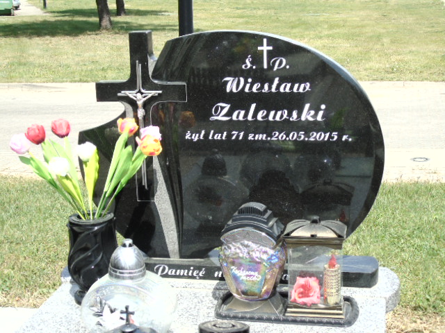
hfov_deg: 31.2
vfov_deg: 23.7
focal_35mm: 62
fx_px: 797
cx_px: 222
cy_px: 166
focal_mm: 11
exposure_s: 1/400
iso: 80
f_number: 4.5
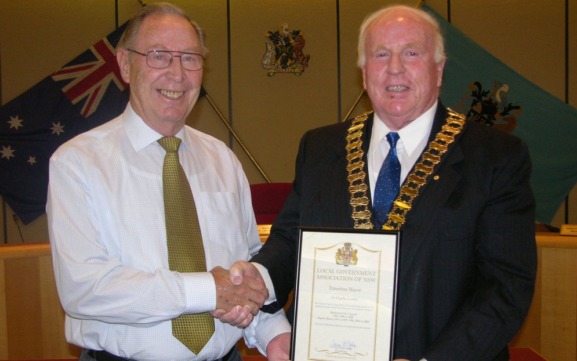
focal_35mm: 49
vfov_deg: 26.3
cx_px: 289
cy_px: 189
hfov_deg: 41.1
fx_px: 771
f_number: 3
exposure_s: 1/60.1
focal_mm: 11.6
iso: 200
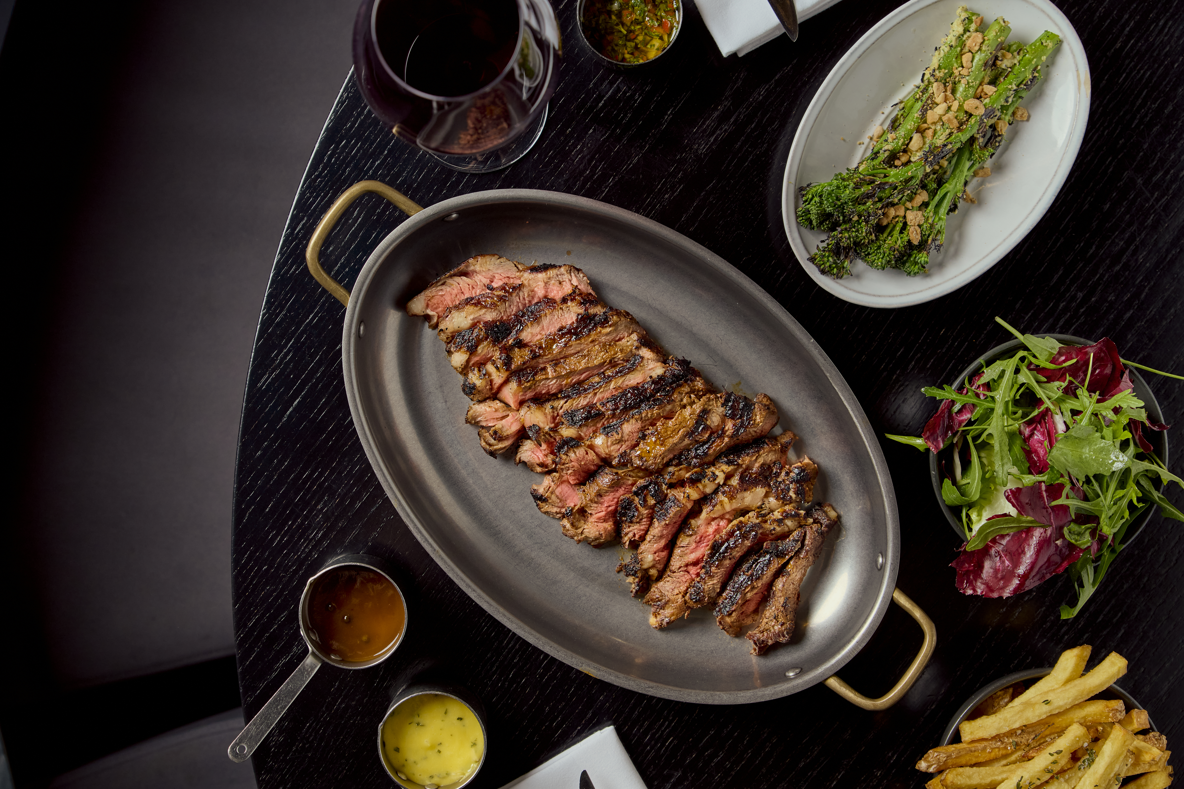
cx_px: 592
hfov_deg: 38.2
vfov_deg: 26.0
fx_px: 1710
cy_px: 394
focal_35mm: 52
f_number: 5.6
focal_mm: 52
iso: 250
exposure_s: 1/200
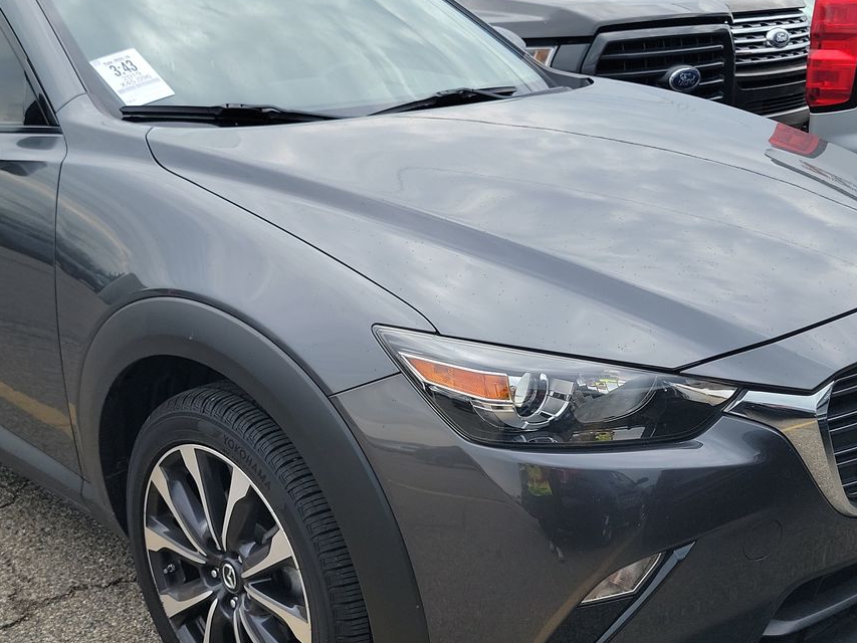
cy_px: 416
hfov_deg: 42.0
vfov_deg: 32.0
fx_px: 1114
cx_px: 384
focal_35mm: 45
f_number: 1.8
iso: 50
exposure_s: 1/134
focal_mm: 6.7
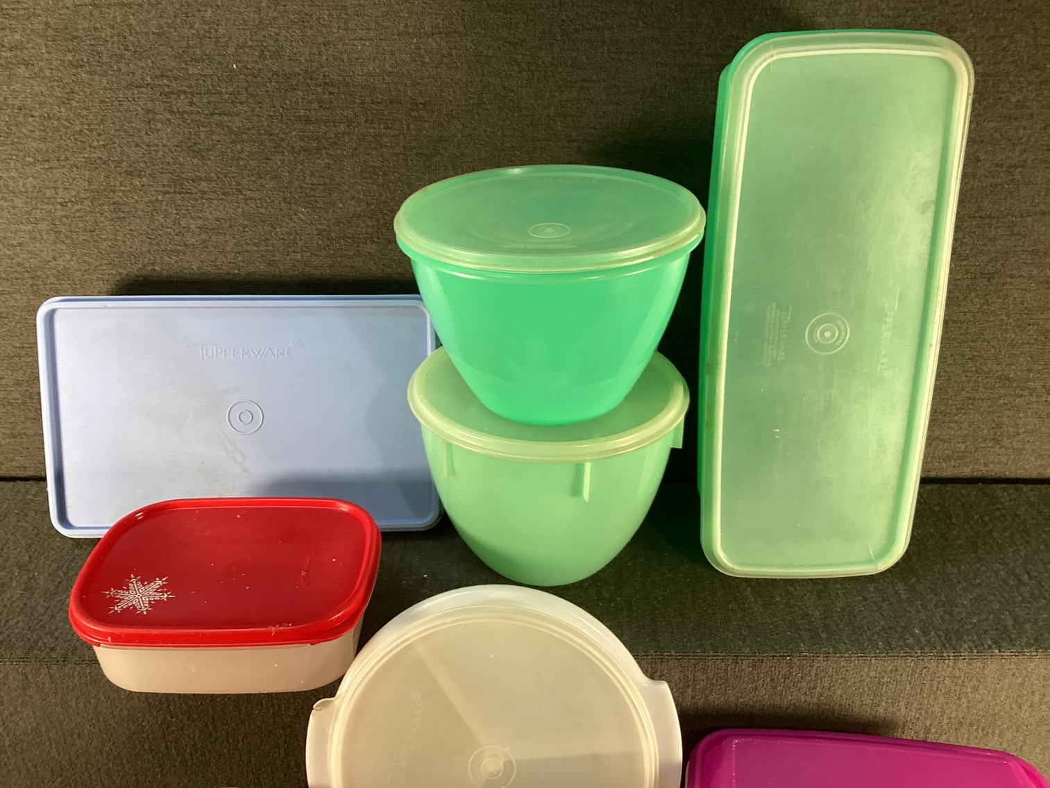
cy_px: 394
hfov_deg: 58.3
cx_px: 525
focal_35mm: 31
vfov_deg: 45.4
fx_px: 940
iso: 100
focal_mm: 3.3
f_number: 2.4
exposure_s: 1/60
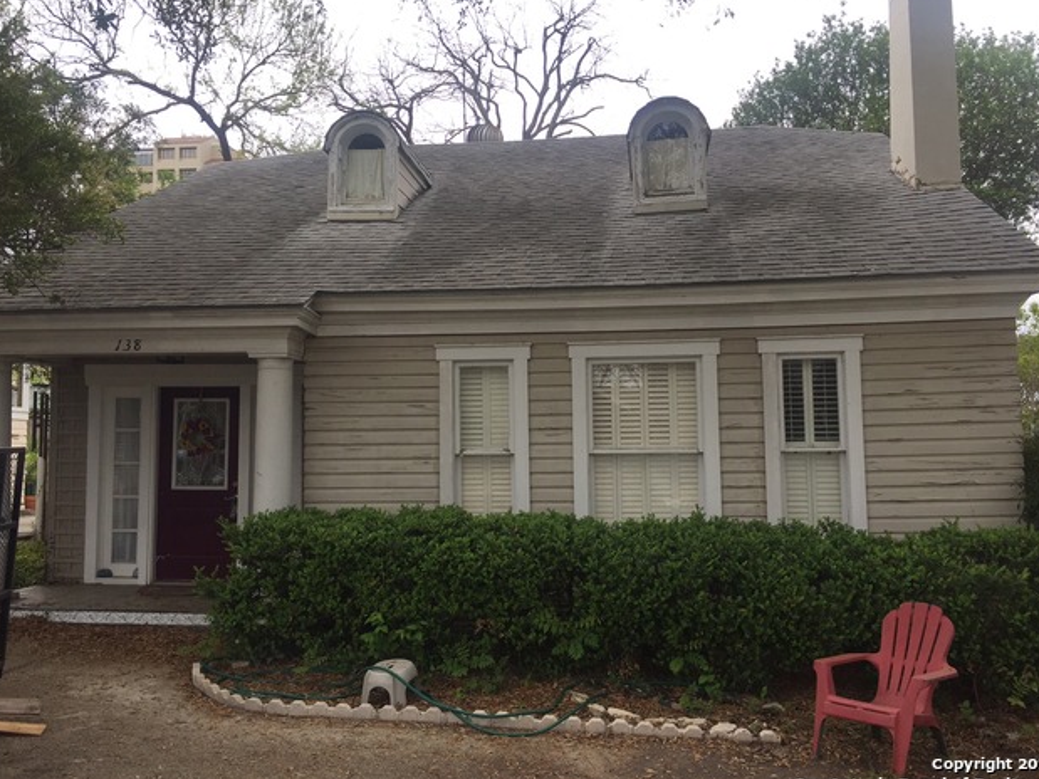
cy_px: 391
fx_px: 900
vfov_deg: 46.8
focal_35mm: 30
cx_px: 525
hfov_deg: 60.0
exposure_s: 1/719
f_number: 2.2
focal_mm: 4.15
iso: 32
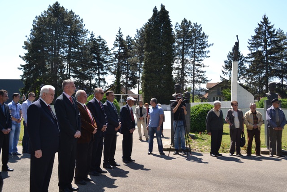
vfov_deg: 36.9
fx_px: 287
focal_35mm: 36
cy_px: 96
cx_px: 144
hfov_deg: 53.1
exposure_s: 1/200
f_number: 7.1
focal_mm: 24
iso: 100
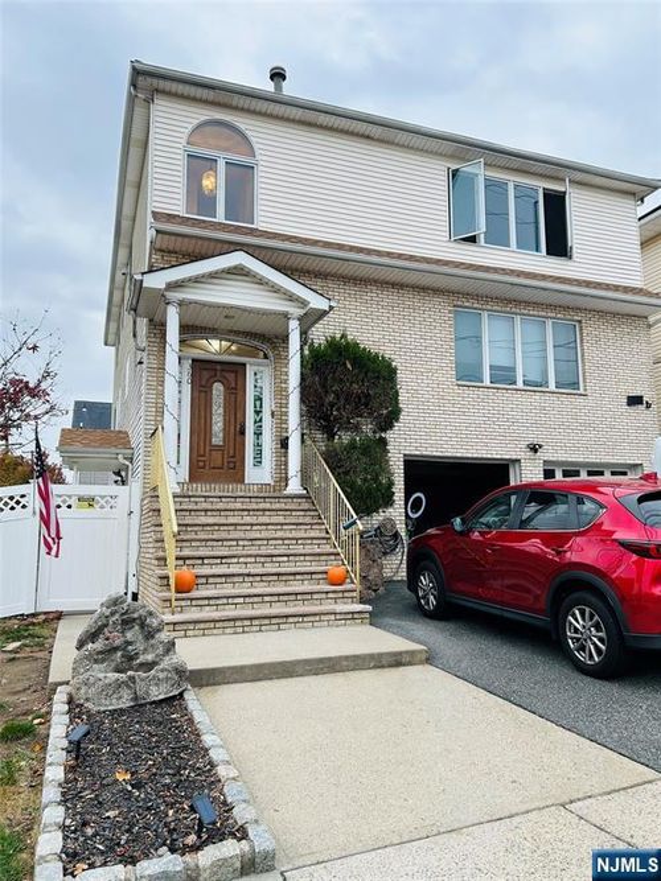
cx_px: 330
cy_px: 440
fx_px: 662
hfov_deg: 53.0
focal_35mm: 26
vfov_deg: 67.3
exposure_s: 1/121
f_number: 1.5
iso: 64
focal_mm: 5.7
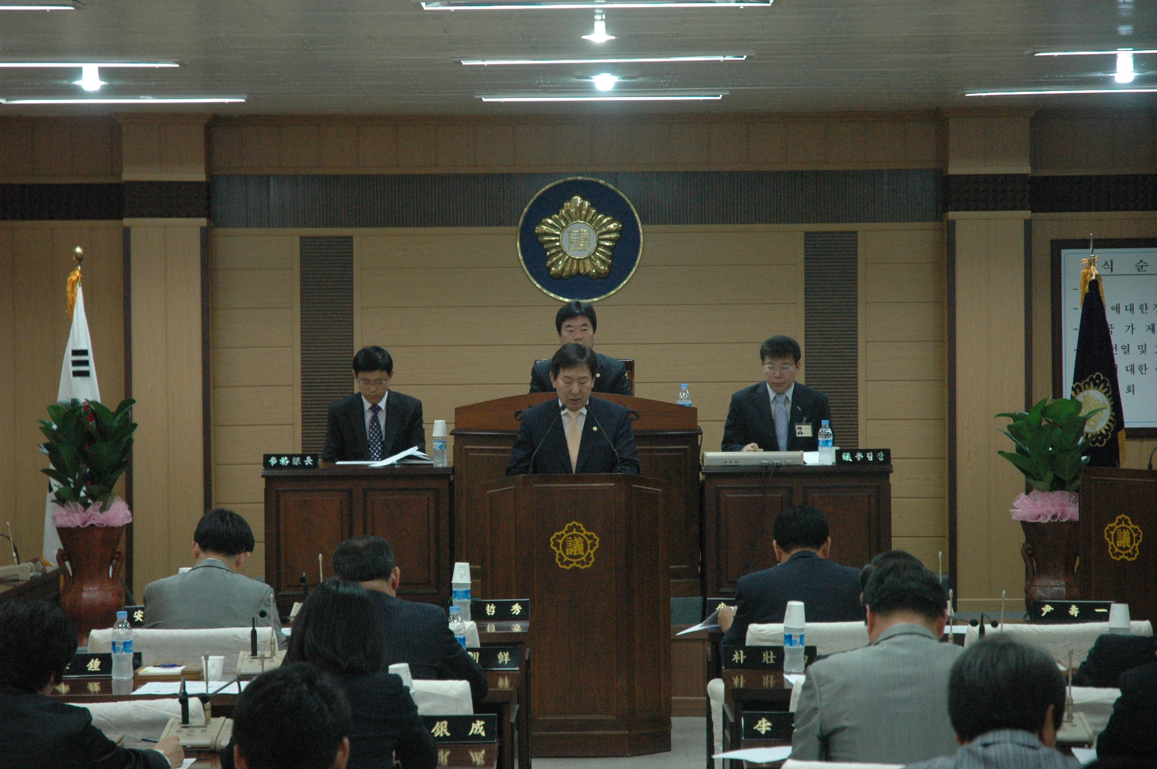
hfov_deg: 19.5
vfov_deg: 13.0
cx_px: 578
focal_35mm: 105
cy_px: 384
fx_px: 3372
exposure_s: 1/60
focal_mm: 70
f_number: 5
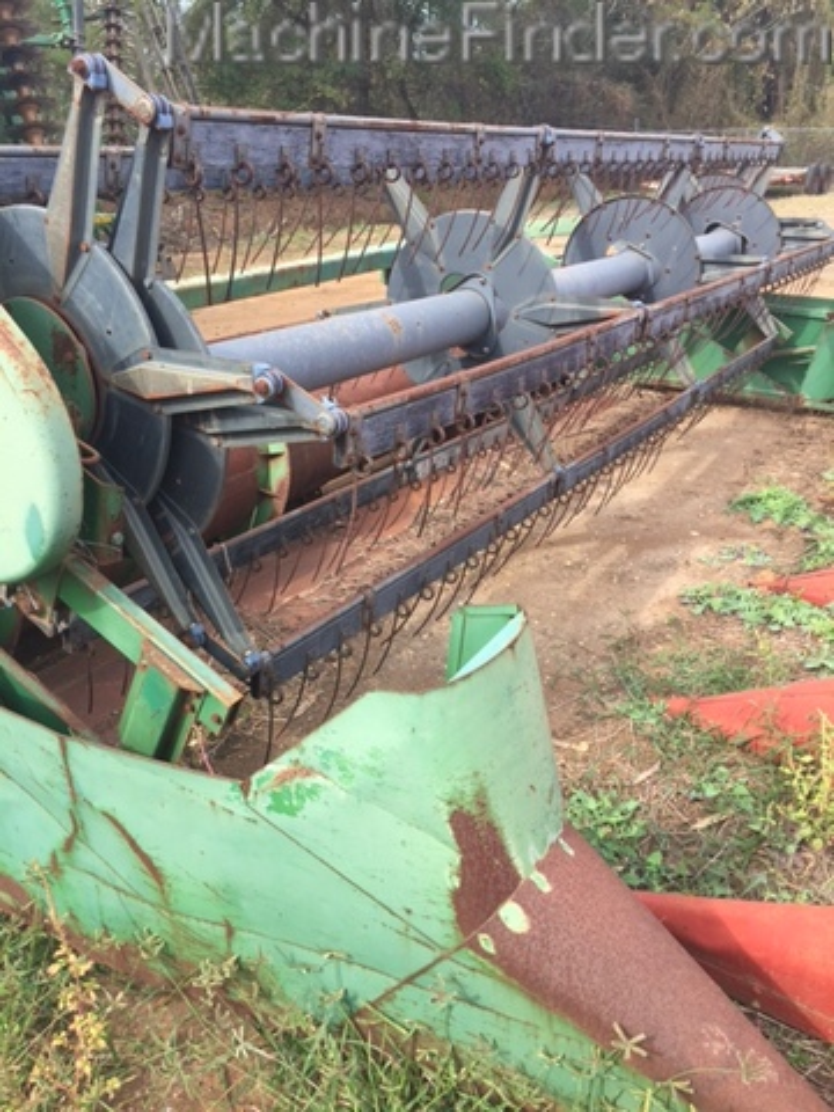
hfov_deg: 48.2
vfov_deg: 61.7
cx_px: 417
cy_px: 556
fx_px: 932
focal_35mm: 29
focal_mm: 4.15
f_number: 2.2
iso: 32
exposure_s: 1/581
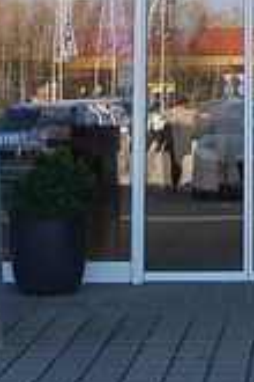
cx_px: 333
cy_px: -207
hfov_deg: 9.7
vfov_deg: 13.8
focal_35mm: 138
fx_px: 1465
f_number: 5.6
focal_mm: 19
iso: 110
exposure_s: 1/125
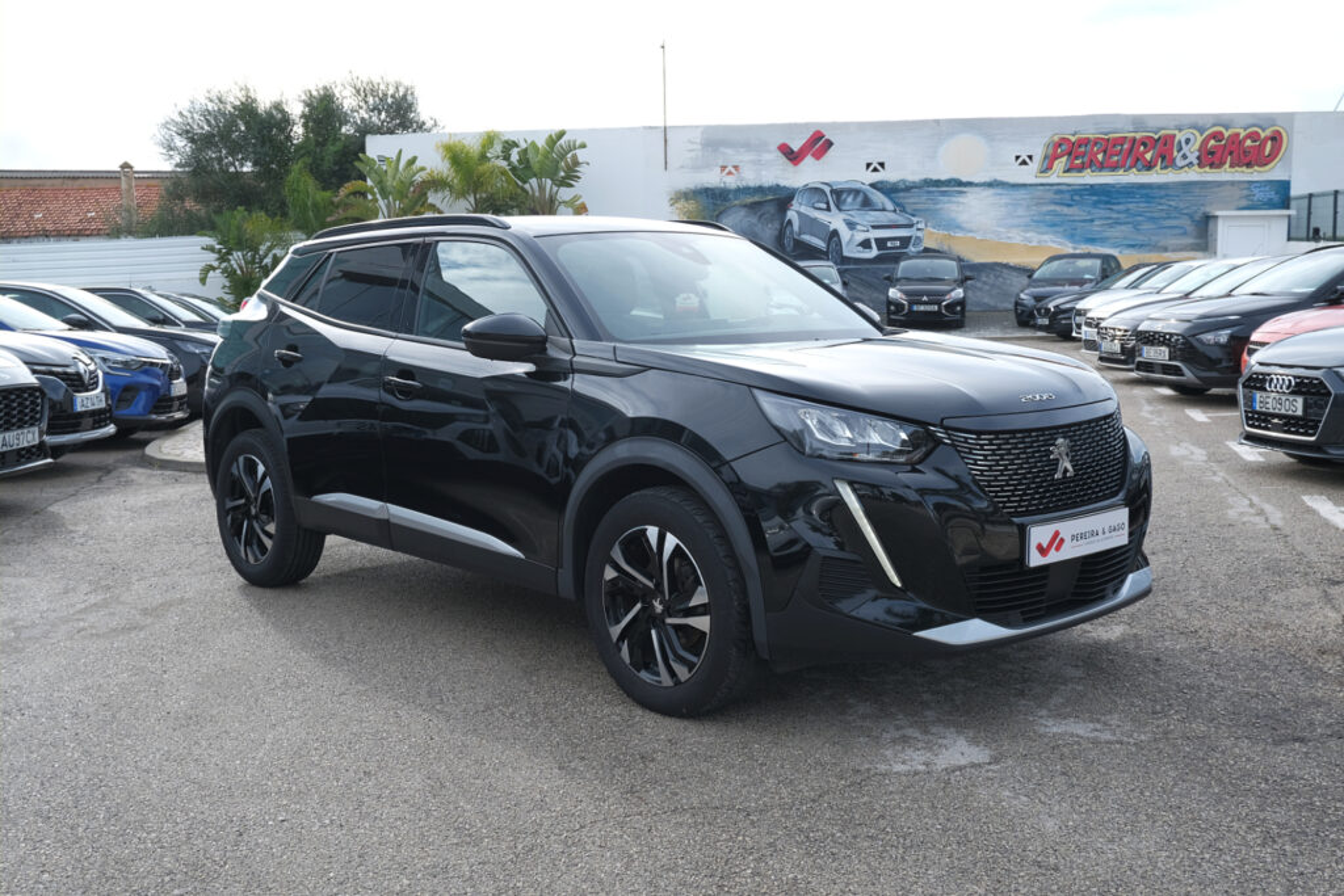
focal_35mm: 37
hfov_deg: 51.9
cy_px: 448
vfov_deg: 36.0
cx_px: 672
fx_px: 1381
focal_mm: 24.9
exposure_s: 1/80
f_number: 9
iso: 160
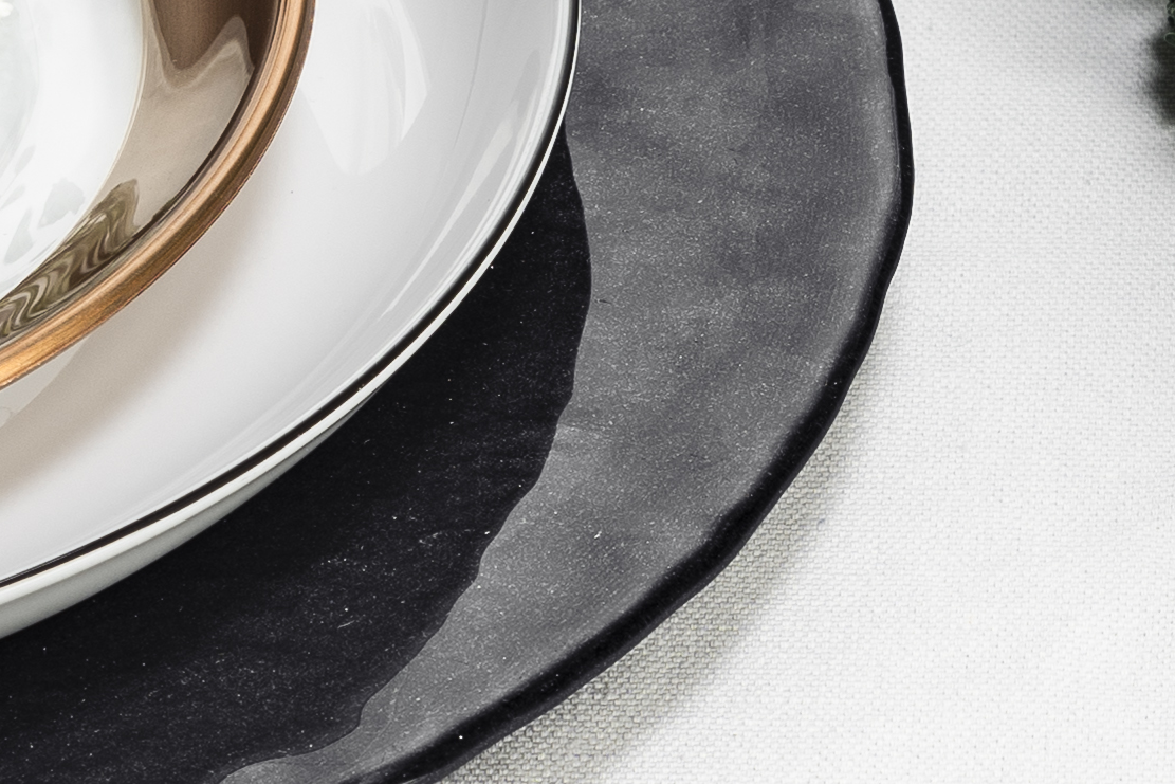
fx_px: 17006
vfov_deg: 2.6
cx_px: 1079
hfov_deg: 4.0
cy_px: 71
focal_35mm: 521
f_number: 8
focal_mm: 75
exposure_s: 1/6
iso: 50
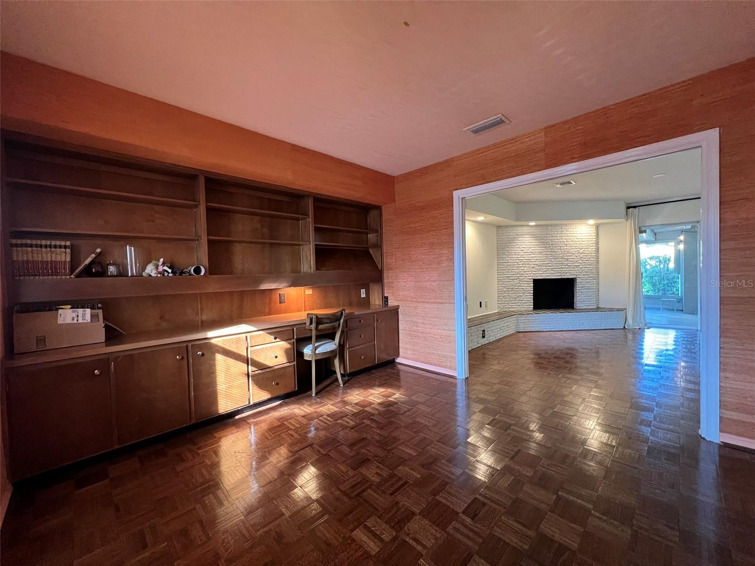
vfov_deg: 89.9
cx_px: 378
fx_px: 284
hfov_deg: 106.2
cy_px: 283
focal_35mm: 13
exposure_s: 1/60
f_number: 1.8
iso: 500
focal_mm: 1.57
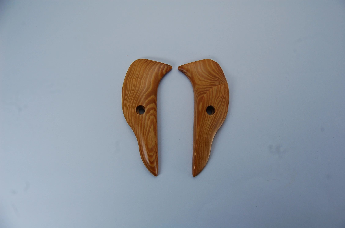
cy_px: 114
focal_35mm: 27
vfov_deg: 47.8
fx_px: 258
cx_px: 172
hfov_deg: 67.5
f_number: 8
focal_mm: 18
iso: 200
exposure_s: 1/200
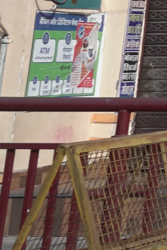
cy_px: -377
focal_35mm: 231
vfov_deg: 8.1
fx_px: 1606
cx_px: 1008
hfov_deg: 4.5
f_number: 9
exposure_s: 1/250
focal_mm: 28
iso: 100
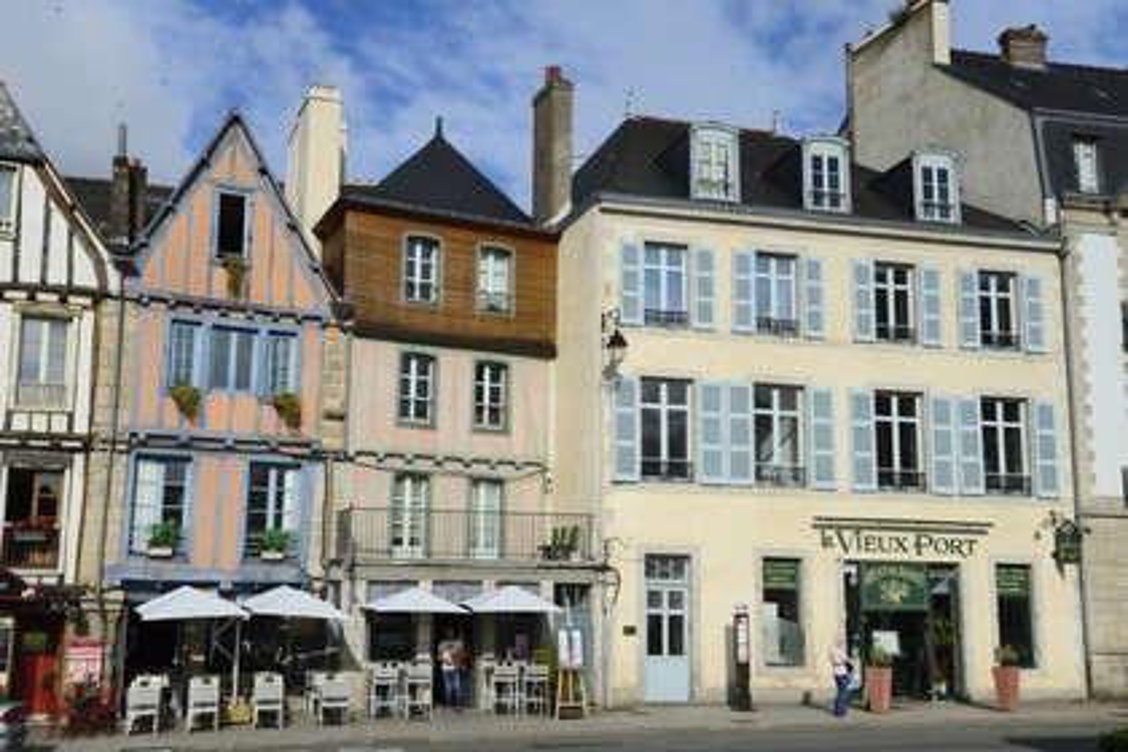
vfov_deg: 30.5
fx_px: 1379
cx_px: 564
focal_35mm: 44
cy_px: 376
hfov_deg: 44.5
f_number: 18
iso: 200
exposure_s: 1/200
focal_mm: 44
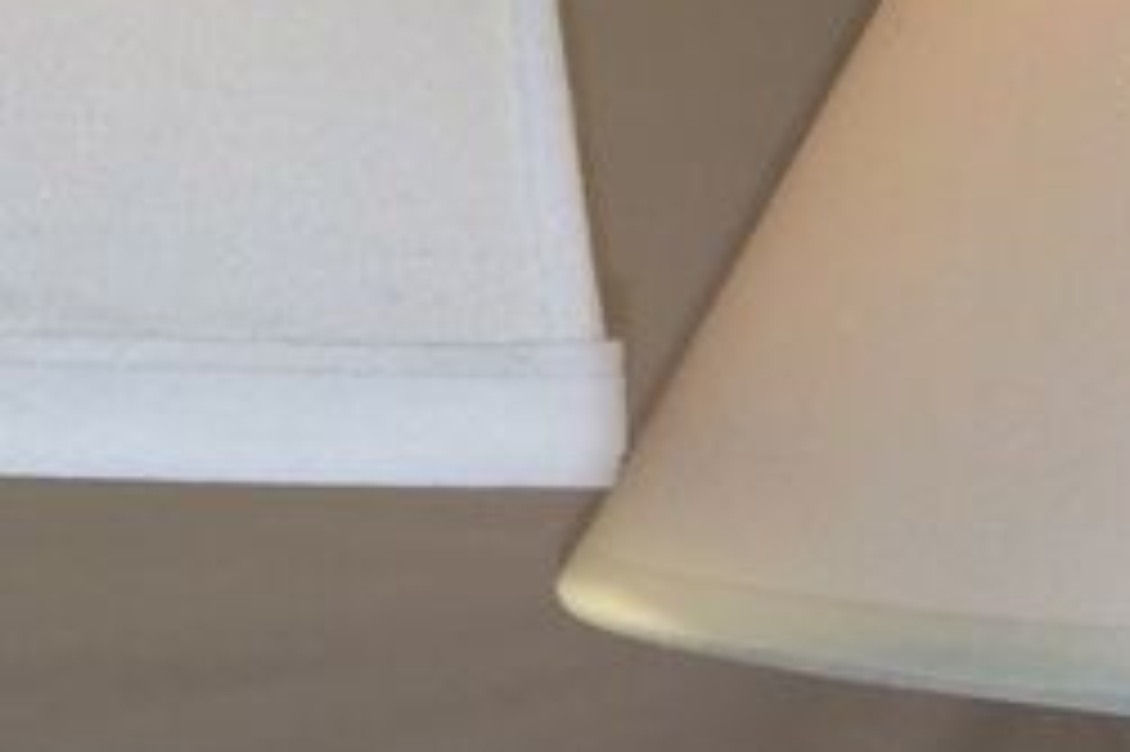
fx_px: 3513
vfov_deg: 11.7
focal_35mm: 112
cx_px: 405
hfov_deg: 18.2
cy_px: 1105
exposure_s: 1/96
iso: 32
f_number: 2.2
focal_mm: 4.12
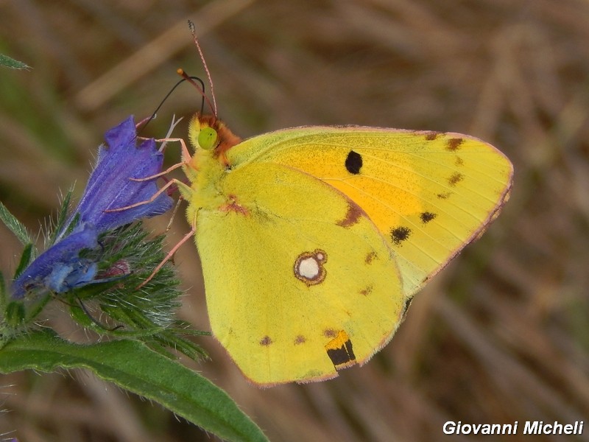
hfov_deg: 12.2
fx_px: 2756
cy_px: 221
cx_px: 294
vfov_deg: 9.2
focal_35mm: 162
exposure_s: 1/500
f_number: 5.1
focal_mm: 28.7
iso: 125
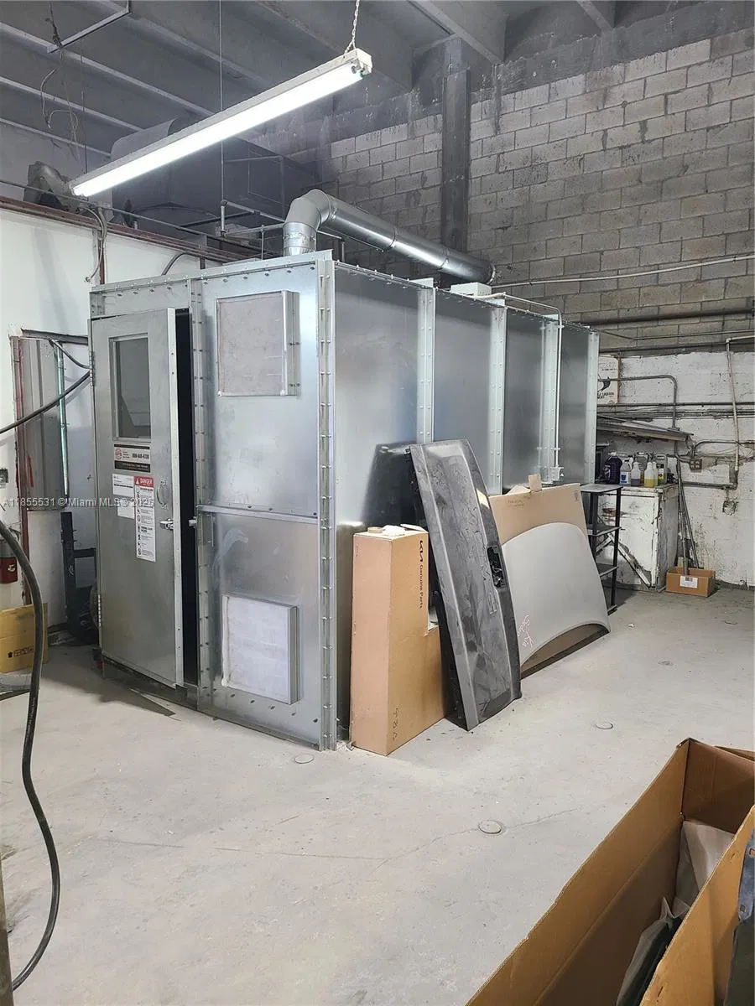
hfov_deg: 53.1
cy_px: 503
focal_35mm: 26
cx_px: 378
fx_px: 756
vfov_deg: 67.3
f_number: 1.8
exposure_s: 1/60
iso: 100
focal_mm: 5.4
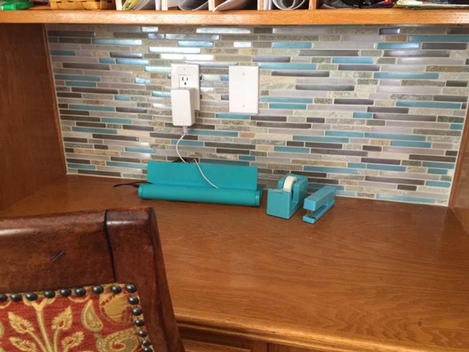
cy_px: 176
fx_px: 393
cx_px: 234
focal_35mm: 29
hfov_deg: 61.7
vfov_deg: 48.2
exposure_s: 1/15
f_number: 2.2
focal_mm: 4.15
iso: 80
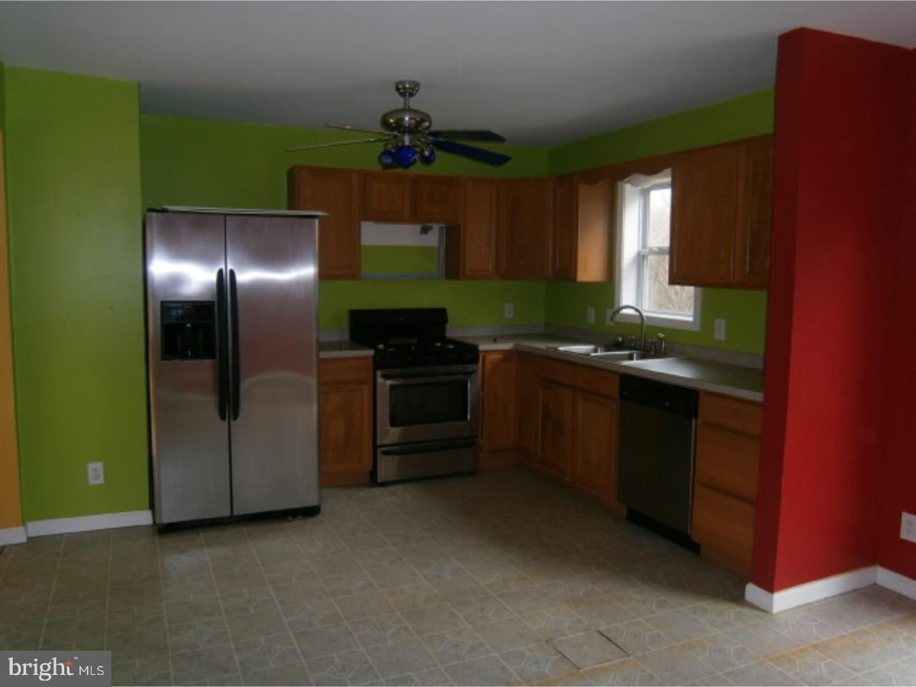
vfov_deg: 53.1
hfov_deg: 67.3
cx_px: 458
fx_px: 688
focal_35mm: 26
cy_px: 344
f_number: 2.8
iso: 125
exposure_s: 1/30
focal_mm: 4.7
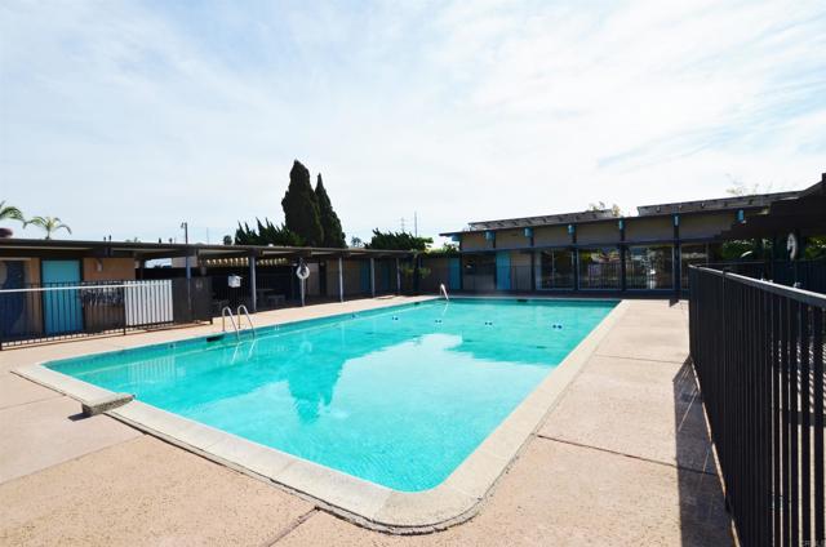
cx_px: 413
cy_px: 274
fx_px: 378
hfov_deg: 95.1
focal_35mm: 16
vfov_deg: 71.8
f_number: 10
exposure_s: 1/400
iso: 100
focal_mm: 11
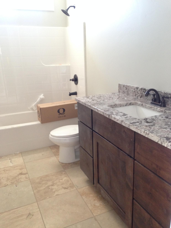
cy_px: 114
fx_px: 217
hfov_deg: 42.9
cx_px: 86
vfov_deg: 55.4
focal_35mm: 33
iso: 200
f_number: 2.4
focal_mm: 4.12
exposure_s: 1/20
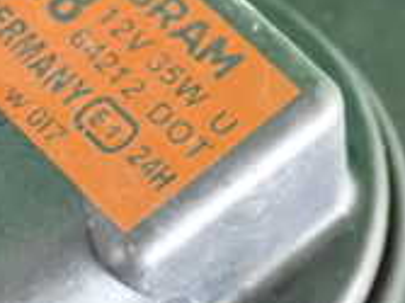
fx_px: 1976
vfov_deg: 8.8
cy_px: 128
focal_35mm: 169
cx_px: 92
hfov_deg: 11.7
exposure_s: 1/100
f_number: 3.1
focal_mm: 8.4
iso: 2000
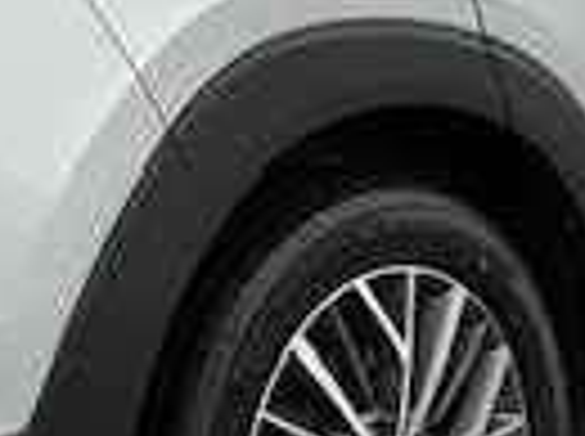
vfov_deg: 6.2
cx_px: 270
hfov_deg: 8.4
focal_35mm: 237
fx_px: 3998
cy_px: -9
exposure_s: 1/885
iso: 64
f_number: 1.78
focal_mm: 6.76
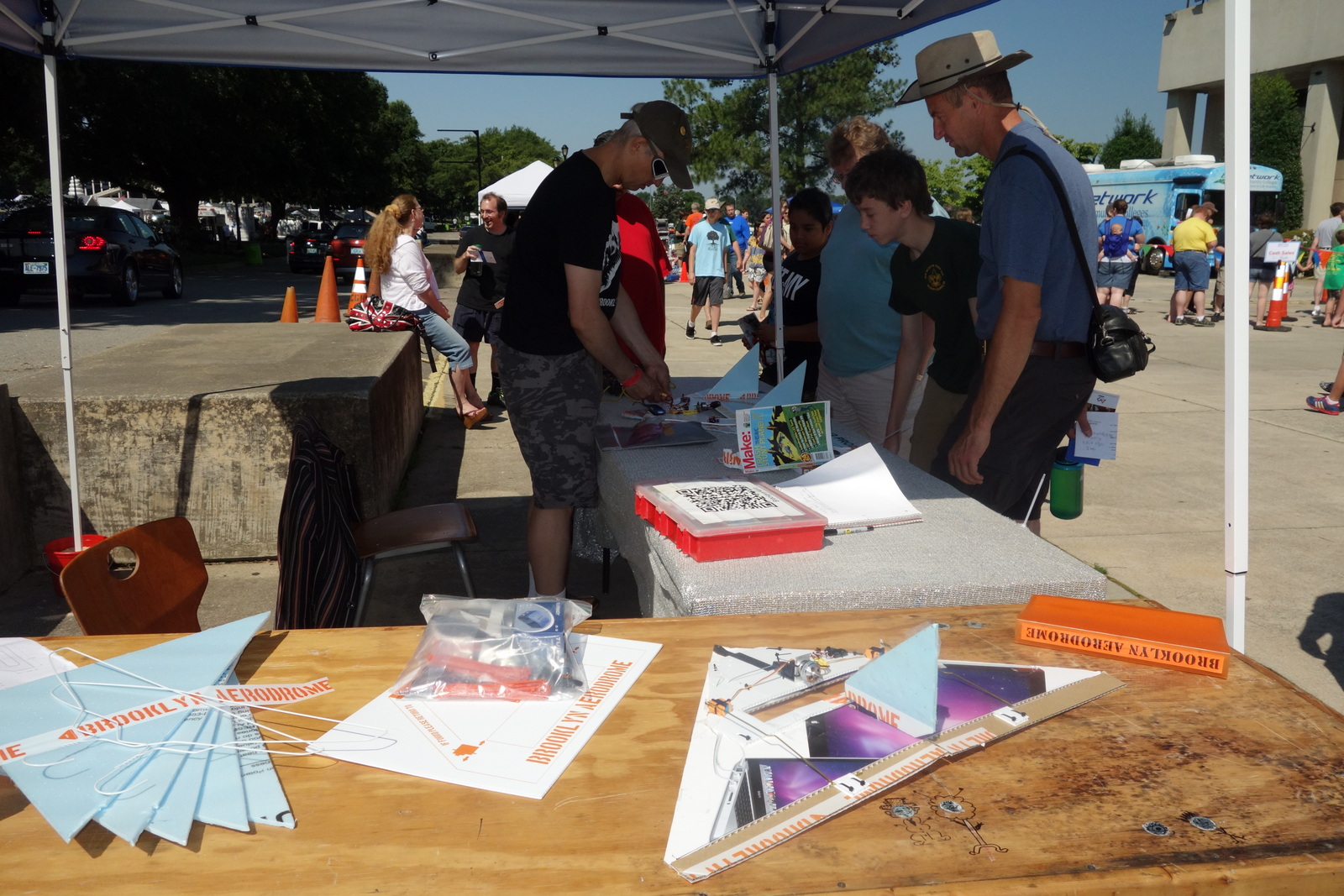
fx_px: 1045
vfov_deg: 46.4
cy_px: 448
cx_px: 672
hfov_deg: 65.5
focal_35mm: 28
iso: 400
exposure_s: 1/1600
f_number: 5
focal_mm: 10.4
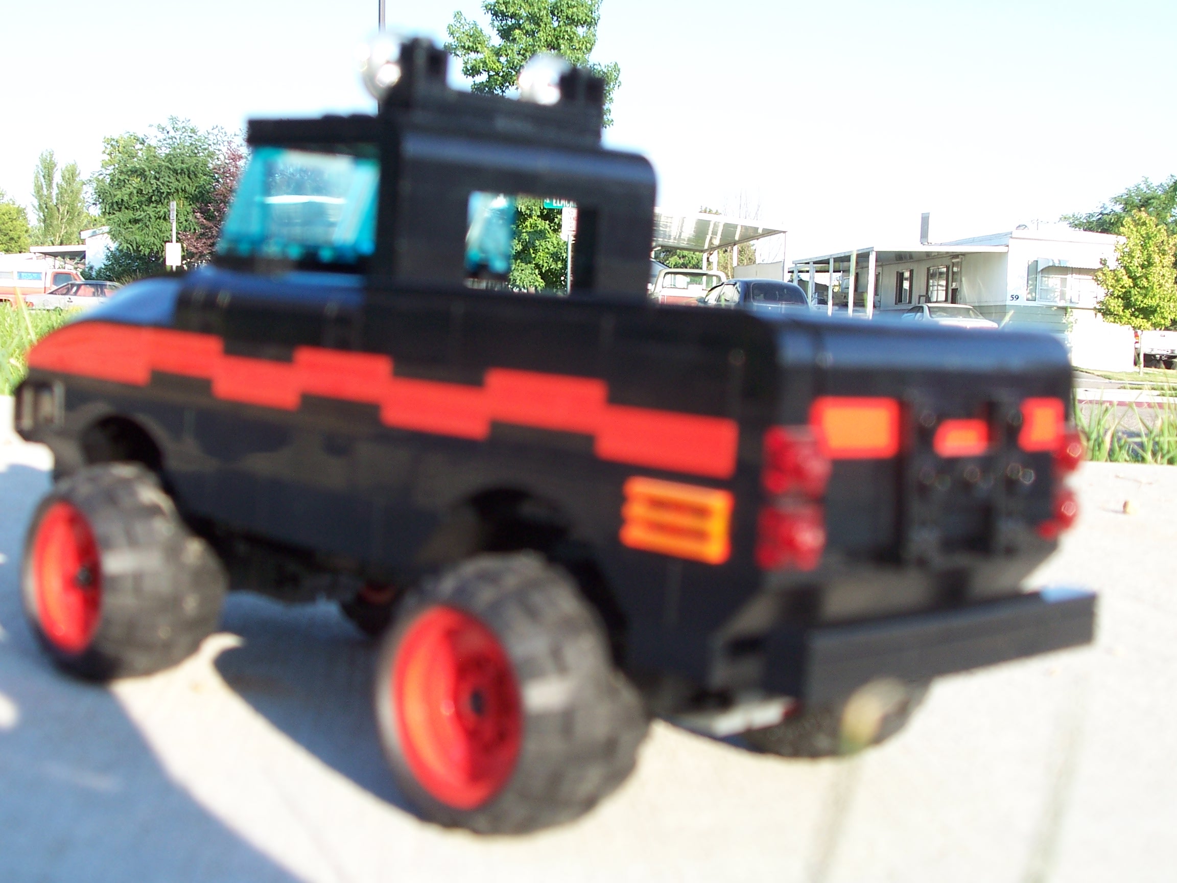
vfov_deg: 29.1
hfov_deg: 38.2
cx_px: 588
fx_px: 1700
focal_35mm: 50
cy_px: 442
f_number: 3.4
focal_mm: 8.6
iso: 80
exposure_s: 1/250
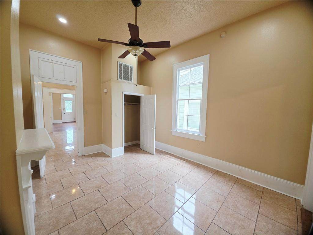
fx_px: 118
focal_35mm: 13
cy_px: 118
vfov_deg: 89.9
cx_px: 156
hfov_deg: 106.2
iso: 100
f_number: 1.9
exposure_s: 1/120
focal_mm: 2.2
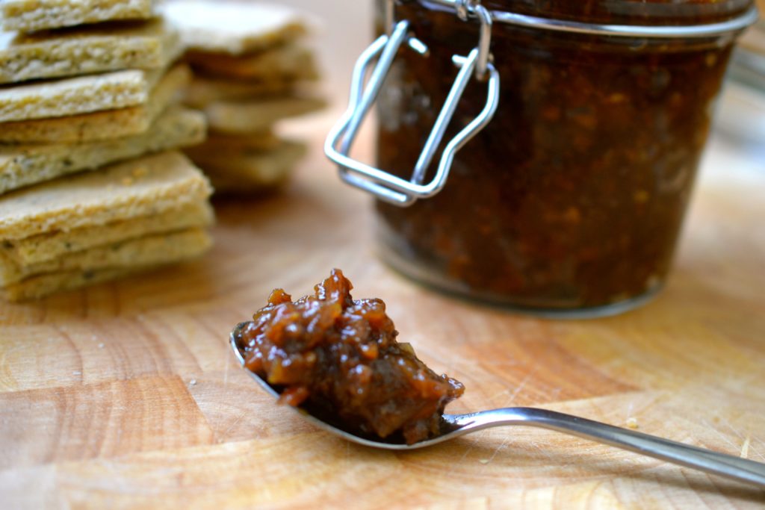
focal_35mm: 60
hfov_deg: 33.4
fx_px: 1275
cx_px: 382
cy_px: 255
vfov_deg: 22.6
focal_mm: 40
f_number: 3.5
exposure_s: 1/60
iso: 400
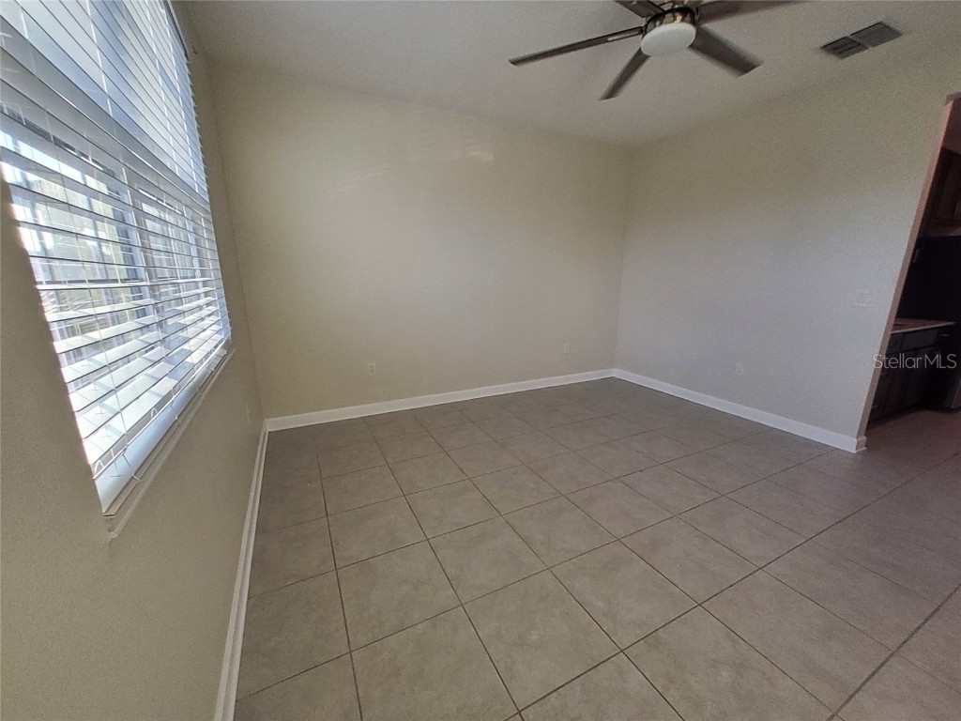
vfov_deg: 89.9
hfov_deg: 106.2
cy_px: 360
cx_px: 480
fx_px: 361
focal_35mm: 13
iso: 64
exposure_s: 1/60
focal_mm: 1.13
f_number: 2.2
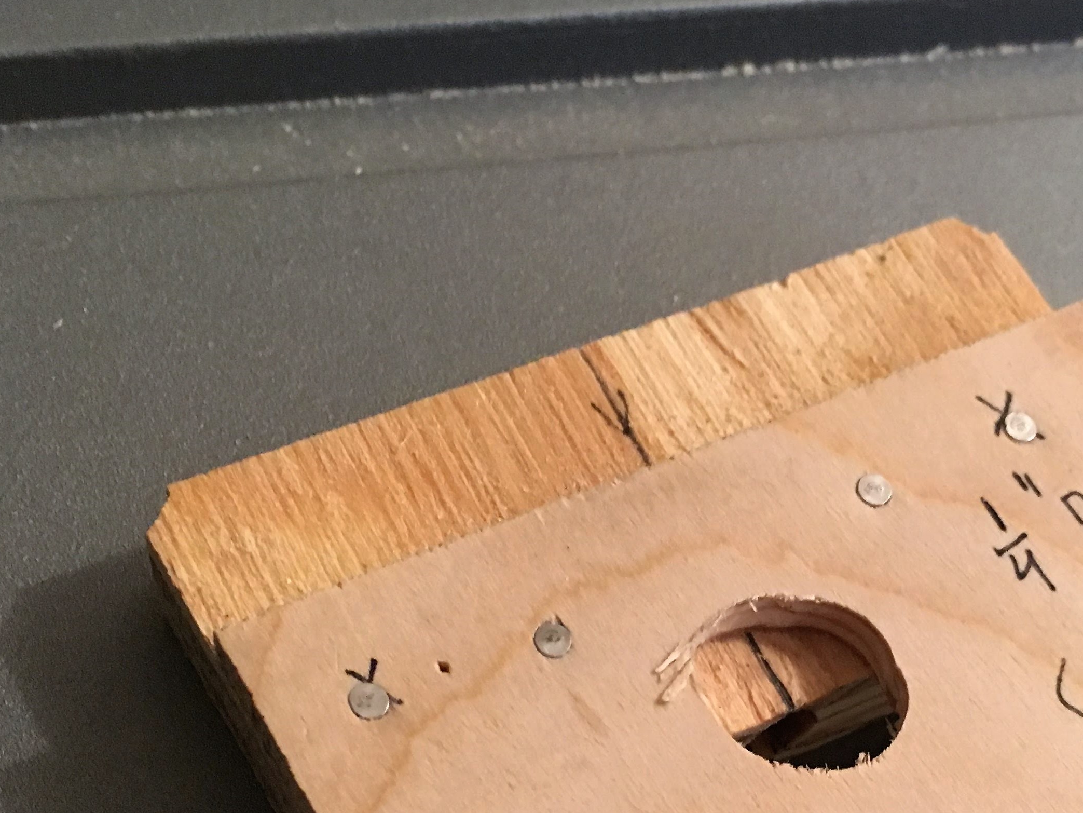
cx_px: 719
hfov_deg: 34.0
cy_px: 706
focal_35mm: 56
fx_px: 1752
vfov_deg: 25.4
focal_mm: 4.15
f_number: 2.2
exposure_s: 1/15
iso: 200
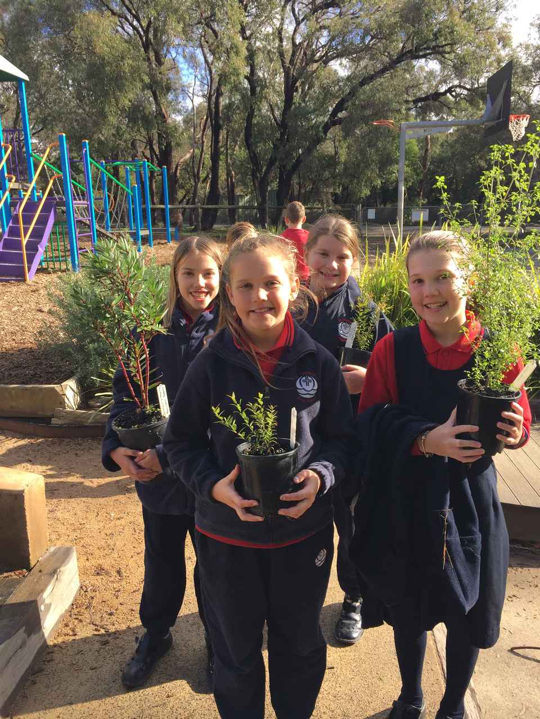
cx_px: 270
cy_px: 360
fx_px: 603
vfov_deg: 61.7
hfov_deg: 48.2
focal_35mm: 29
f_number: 2.2
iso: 32
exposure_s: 1/527
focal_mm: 4.15
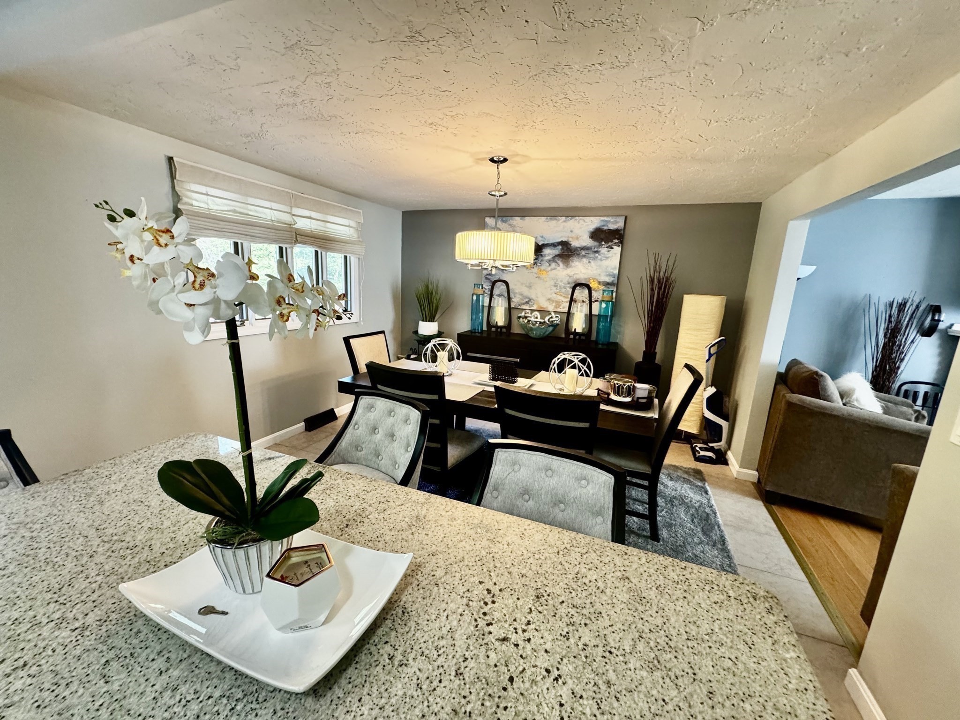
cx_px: 480
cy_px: 360
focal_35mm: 14
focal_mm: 2.22
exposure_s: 1/60
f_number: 2.2
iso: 320
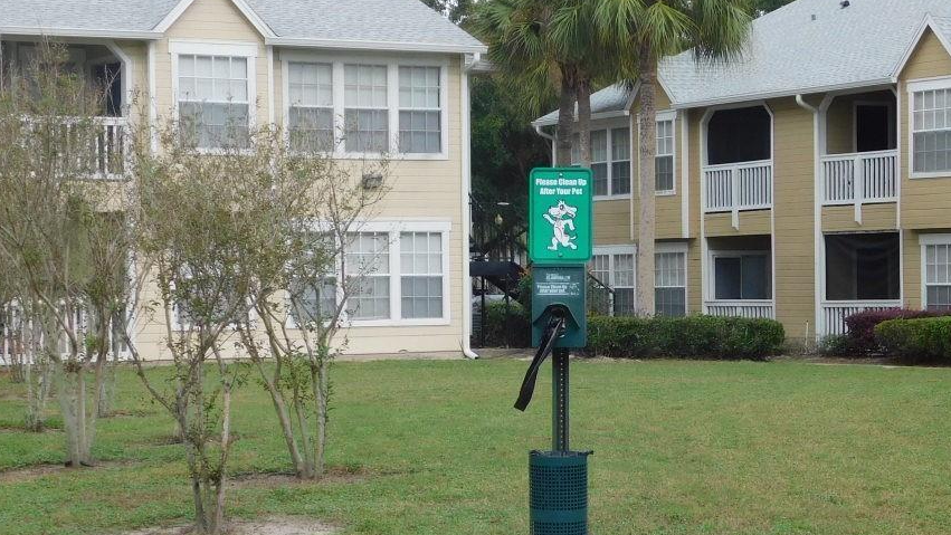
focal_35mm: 94
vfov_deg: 12.9
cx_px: 543
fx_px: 2371
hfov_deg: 22.7
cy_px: 378
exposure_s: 1/500
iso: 125
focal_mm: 9
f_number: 3.8
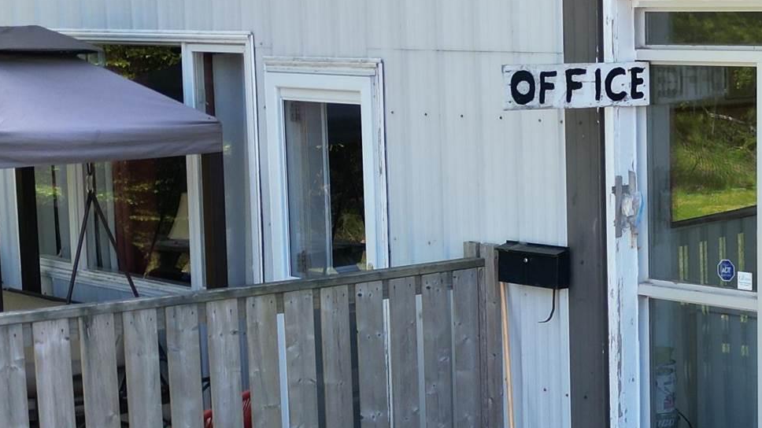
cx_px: 727
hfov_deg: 24.6
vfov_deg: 14.5
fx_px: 1677
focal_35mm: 83
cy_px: 259
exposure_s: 1/800
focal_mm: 6.72
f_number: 1.7
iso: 140
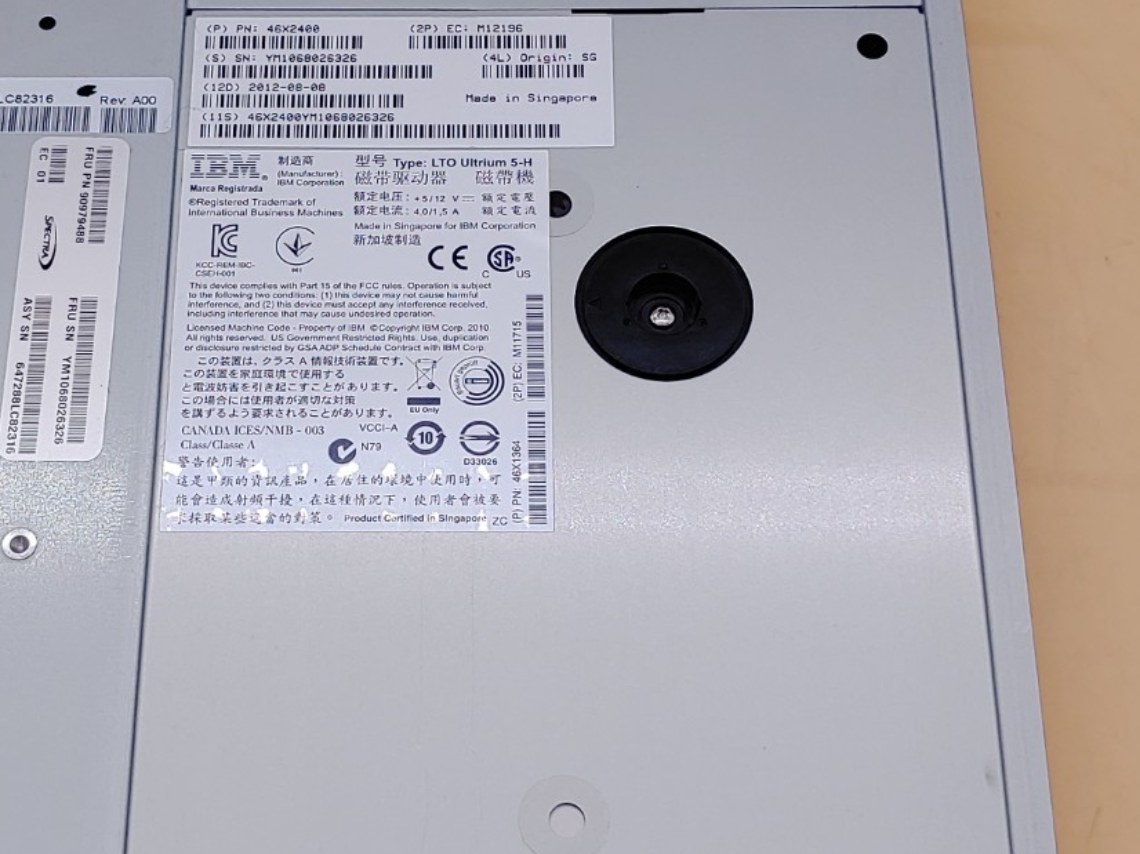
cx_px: 431
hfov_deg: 28.5
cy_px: 437
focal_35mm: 68
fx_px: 2239
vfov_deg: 21.6
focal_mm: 4.36
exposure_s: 1/186
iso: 50
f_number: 1.8
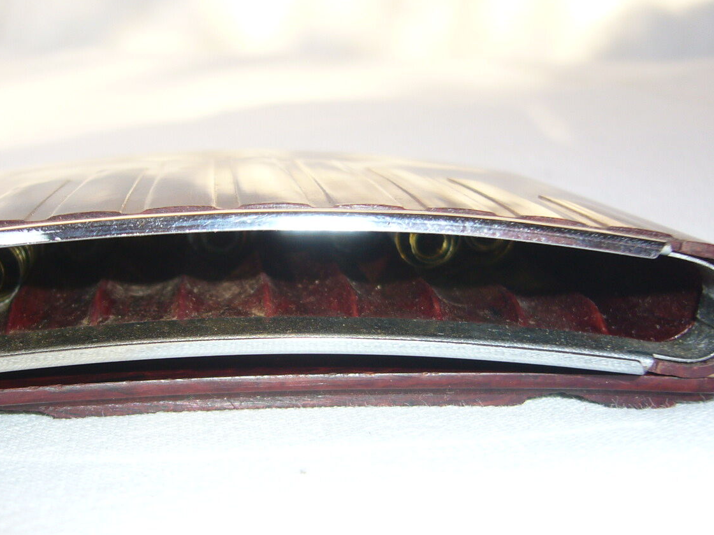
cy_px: 329
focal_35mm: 50
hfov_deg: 38.0
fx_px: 1031
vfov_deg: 29.0
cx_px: 269
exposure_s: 1/250
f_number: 2.8
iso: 80
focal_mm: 5.8
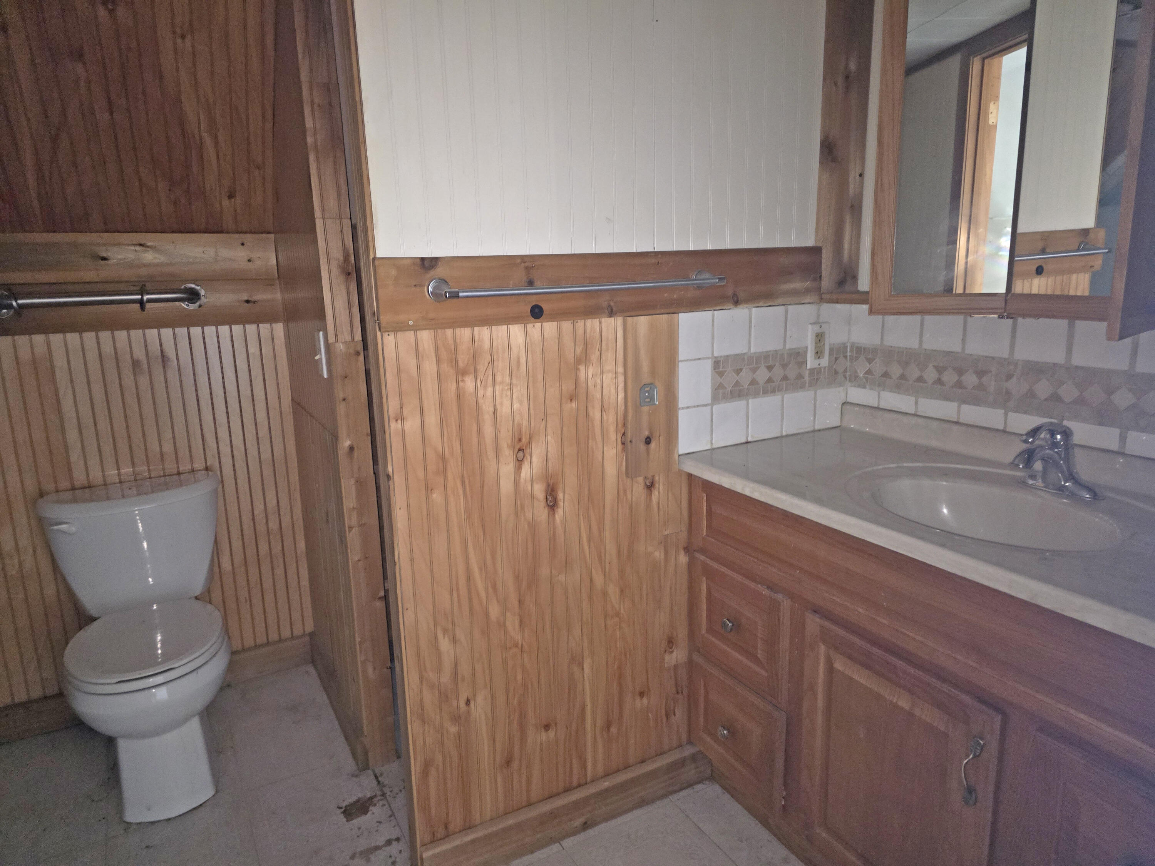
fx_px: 767
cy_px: 433
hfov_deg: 73.9
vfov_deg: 58.9
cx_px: 578
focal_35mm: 23
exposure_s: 1/8.49
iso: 1000
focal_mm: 6.3
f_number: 1.7
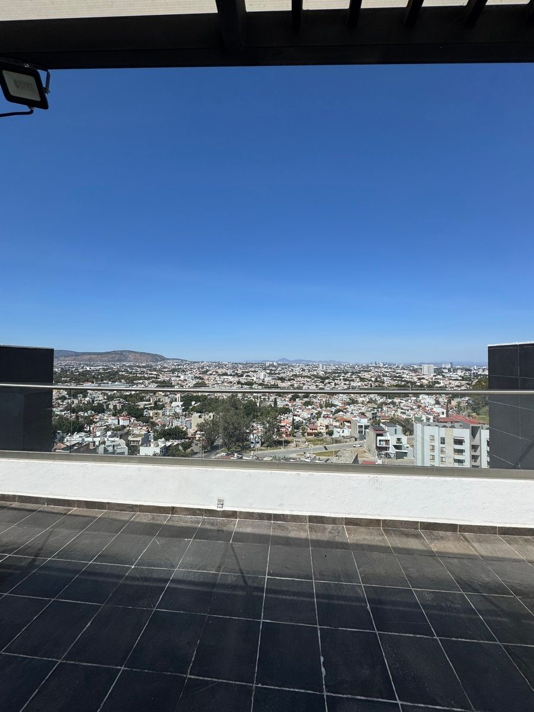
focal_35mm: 14
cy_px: 356
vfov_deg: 102.1
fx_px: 288
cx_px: 267
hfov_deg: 85.7
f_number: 2.2
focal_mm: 2.22
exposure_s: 1/4132
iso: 50
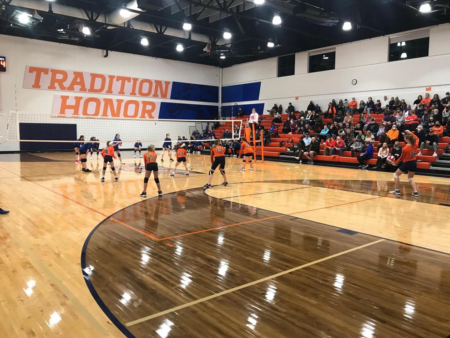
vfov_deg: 48.2
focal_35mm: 29
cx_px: 231
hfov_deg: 61.6
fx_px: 377
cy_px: 165
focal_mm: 3.99
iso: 32
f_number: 1.8
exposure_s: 1/30
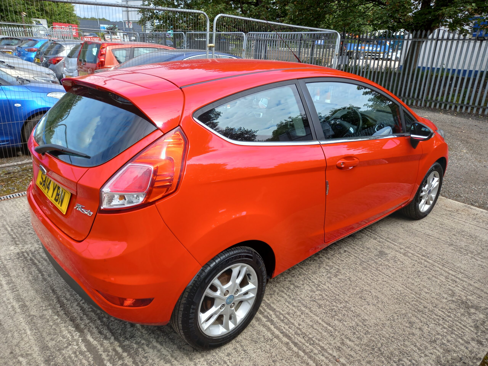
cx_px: 244
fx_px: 352
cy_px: 183
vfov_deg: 54.9
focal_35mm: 25
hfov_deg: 69.4
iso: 25
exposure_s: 1/317
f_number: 2
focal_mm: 4.6
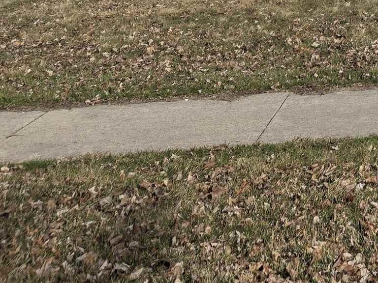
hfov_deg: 18.3
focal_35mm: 92
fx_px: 1005
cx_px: 606
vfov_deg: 13.8
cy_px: -276
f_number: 1.8
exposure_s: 1/3018
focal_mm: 5.4
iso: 25
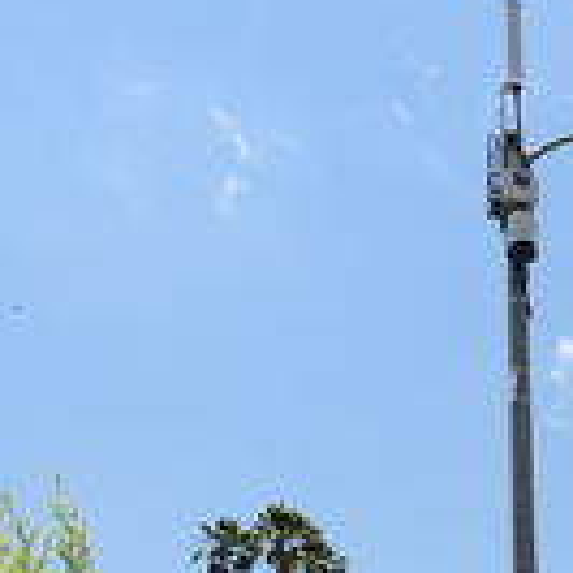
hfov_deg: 25.7
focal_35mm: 64
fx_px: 1199
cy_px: 603
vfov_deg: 25.3
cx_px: 551
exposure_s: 1/1250
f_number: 3.5
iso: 80
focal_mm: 4.1
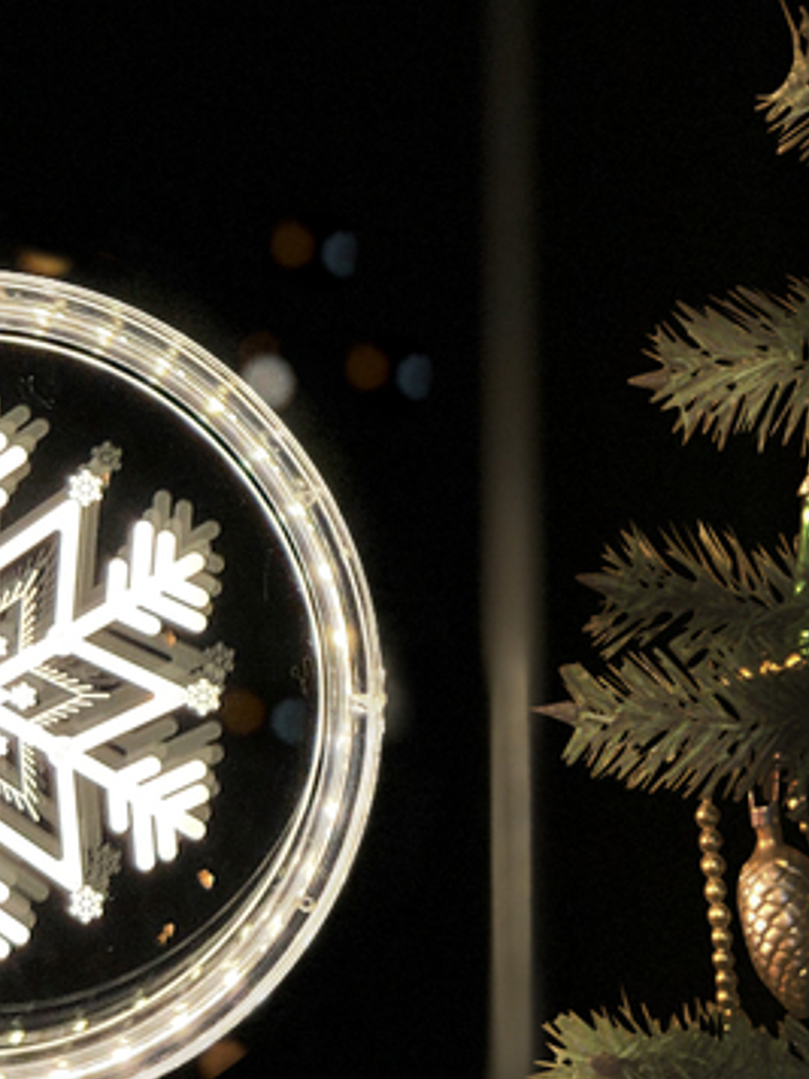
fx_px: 4861
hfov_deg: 9.3
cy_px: 799
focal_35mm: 156
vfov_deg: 12.6
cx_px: -339
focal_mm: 6
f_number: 2.4
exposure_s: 1/100
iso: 25
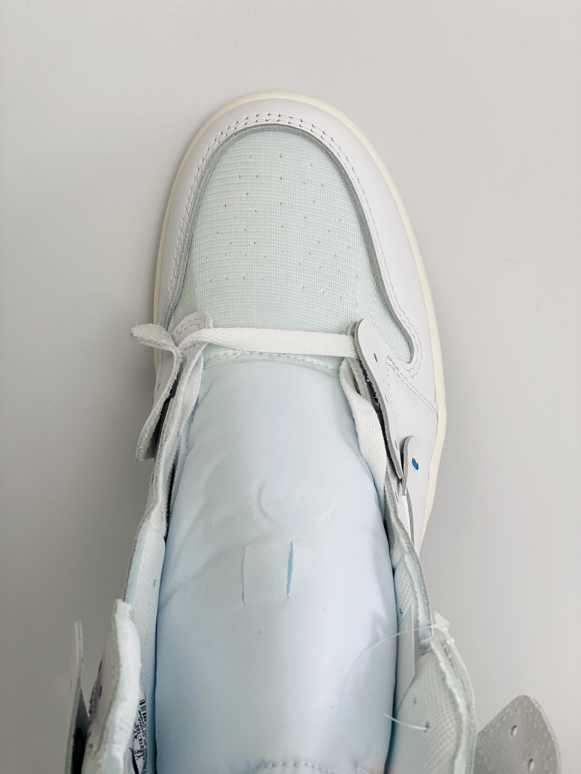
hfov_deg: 28.0
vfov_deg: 36.8
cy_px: 387
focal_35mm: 52
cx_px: 290
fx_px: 1164
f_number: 2
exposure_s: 1/117
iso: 20
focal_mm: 6
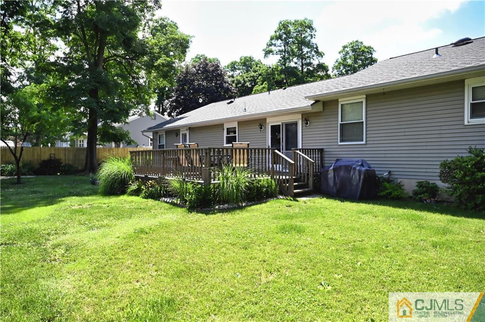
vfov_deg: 53.1
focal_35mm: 24
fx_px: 323
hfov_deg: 73.8
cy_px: 161
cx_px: 242
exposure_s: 1/6400
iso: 3200
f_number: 5
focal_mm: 24
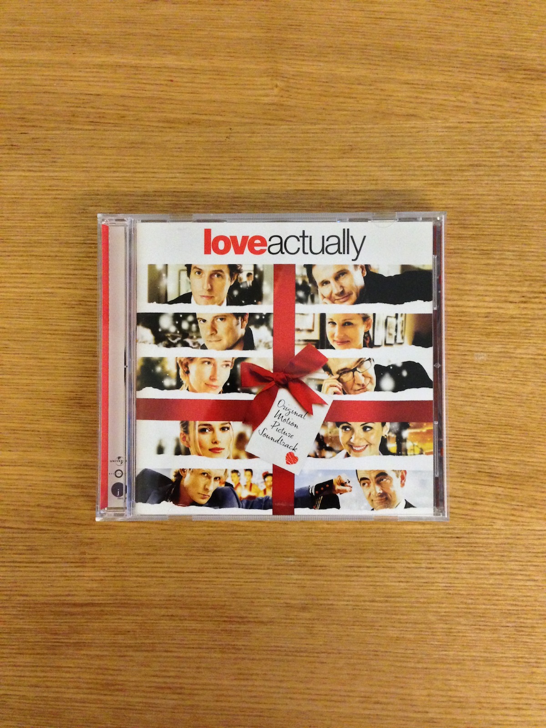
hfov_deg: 42.9
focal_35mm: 33
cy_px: 364
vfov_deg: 55.4
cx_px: 273
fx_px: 694
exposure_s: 1/15
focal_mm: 4.13
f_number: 2.4
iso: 500
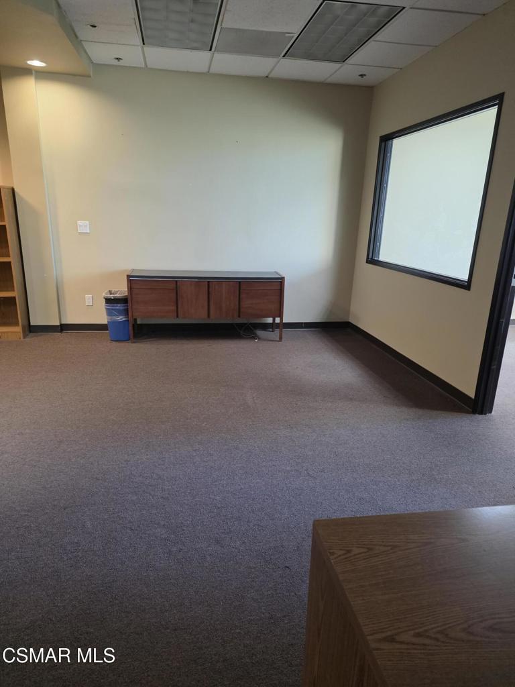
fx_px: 456
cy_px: 344
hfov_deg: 58.9
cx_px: 258
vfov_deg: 73.9
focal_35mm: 23
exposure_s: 1/120
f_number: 1.7
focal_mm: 6.3
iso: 640
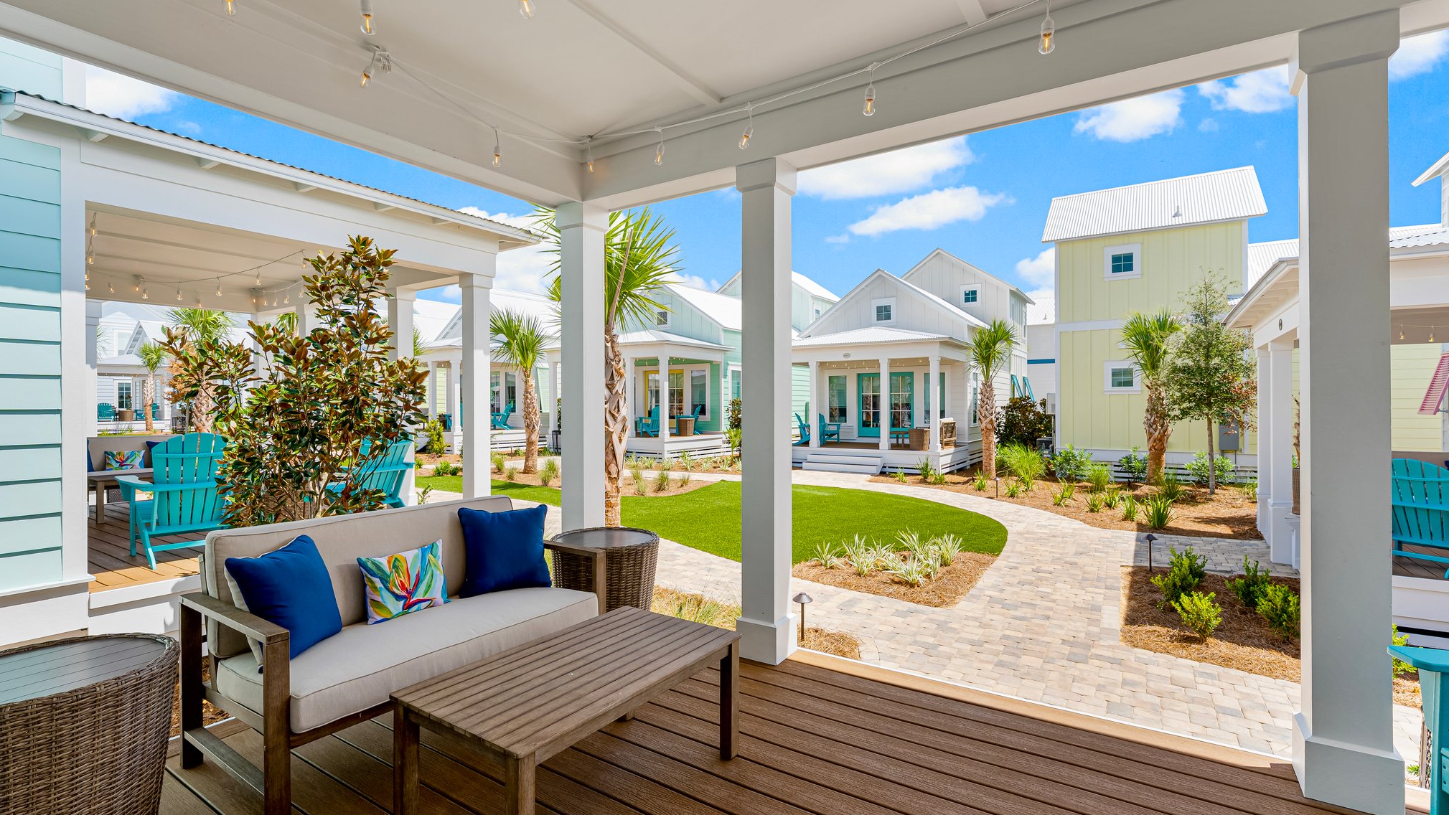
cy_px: 411
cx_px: 716
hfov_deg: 95.9
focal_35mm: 17
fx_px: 653
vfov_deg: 63.9
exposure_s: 1/160
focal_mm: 16
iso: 250
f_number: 9
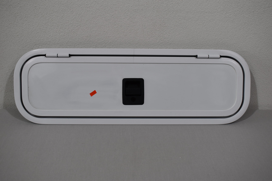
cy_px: 90
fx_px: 306
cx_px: 136
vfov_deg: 33.0
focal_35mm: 40
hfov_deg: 47.9
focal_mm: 27
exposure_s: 1/125
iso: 220
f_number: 5.6
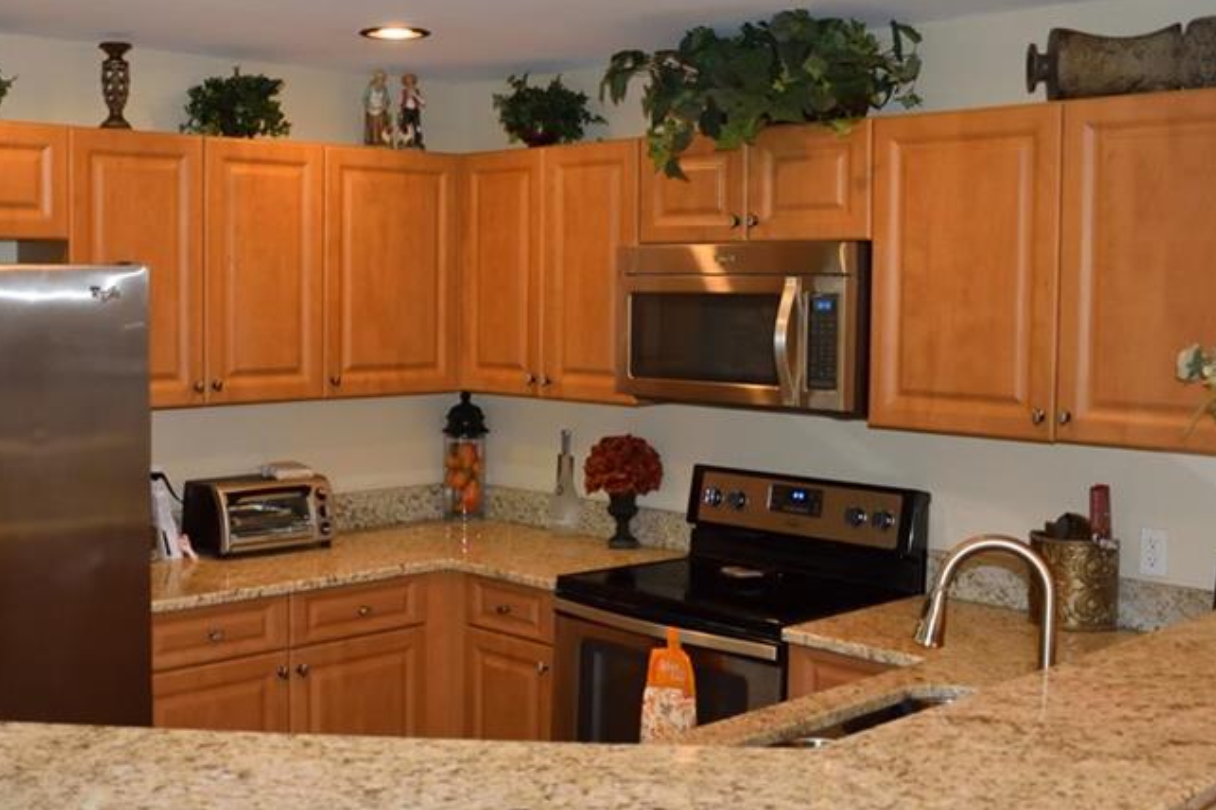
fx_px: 1452
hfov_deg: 44.8
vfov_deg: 31.1
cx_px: 412
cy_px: 371
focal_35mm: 43
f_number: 3.5
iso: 1600
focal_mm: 18
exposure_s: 1/100
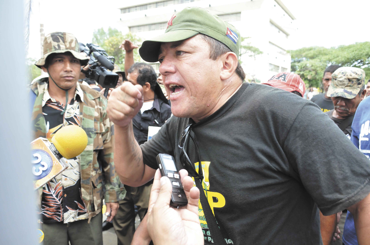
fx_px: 277
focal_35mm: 27
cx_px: 185
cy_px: 122
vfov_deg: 47.8
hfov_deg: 67.4
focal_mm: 18
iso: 1000
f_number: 5.6
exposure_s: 1/500
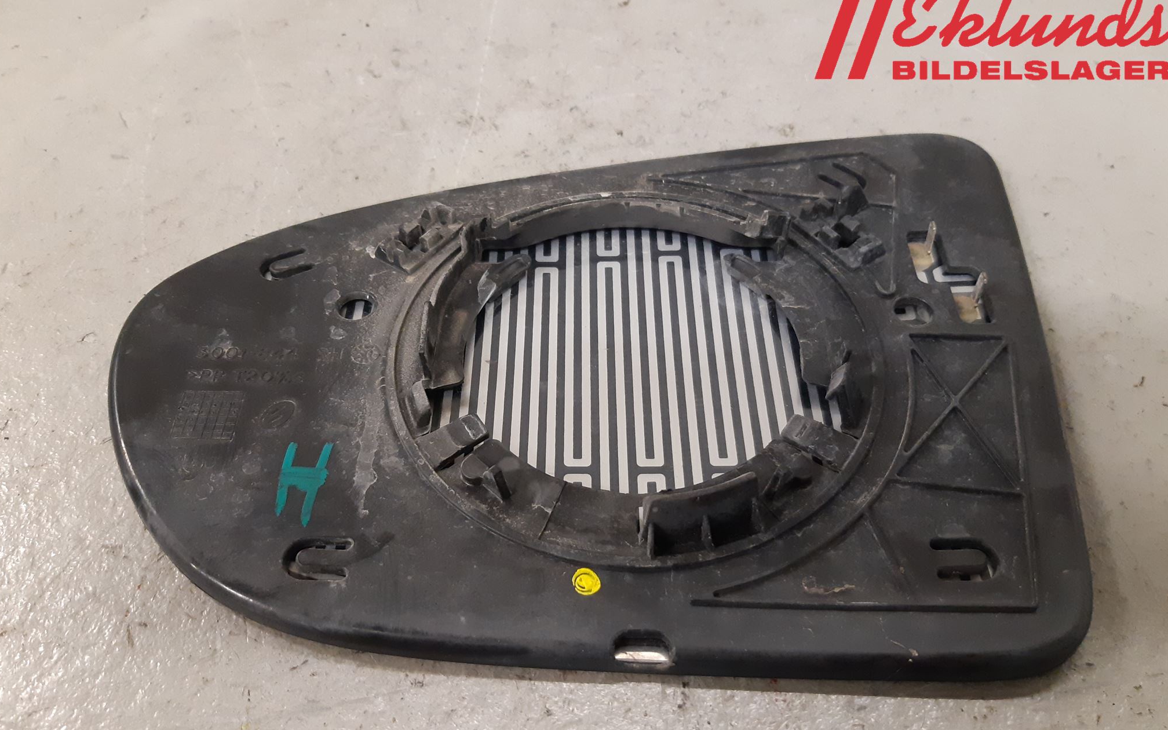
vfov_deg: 44.4
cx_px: 577
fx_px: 891
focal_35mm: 28
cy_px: 426
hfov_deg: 66.5
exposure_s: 1/50
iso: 320
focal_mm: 3.93
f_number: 1.7
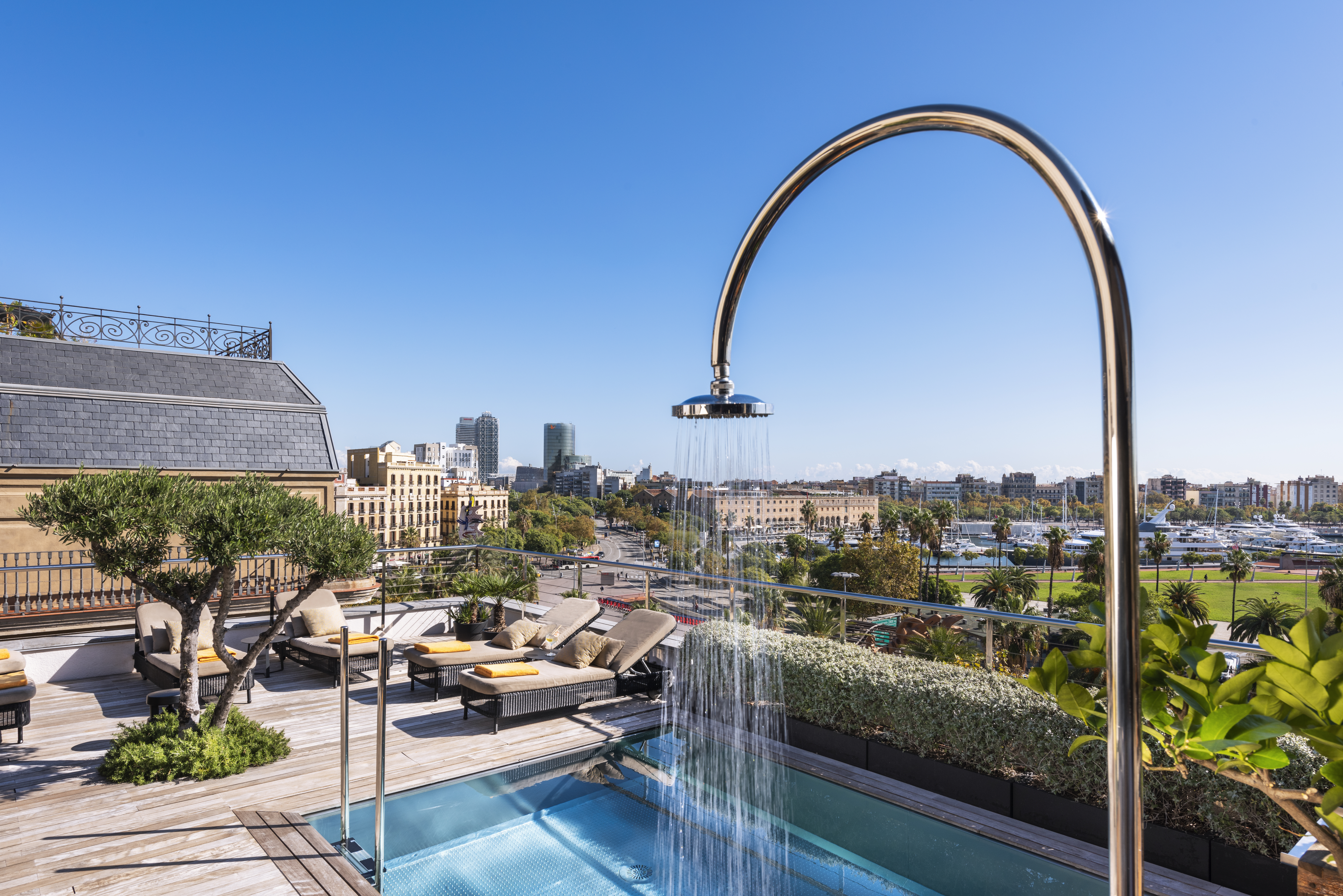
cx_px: 672
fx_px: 821
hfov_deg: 78.6
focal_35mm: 22
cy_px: 448
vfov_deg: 57.3
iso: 100
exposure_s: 1/100
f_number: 13
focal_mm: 22
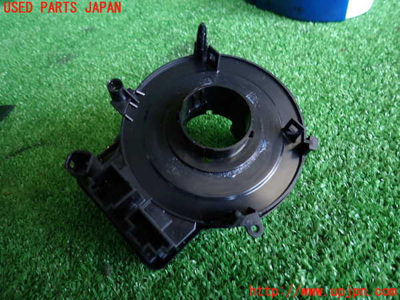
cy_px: 150
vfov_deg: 54.9
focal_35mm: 25
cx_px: 200
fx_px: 289
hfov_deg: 69.4
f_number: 2
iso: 200
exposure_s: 1/40
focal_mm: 4.5
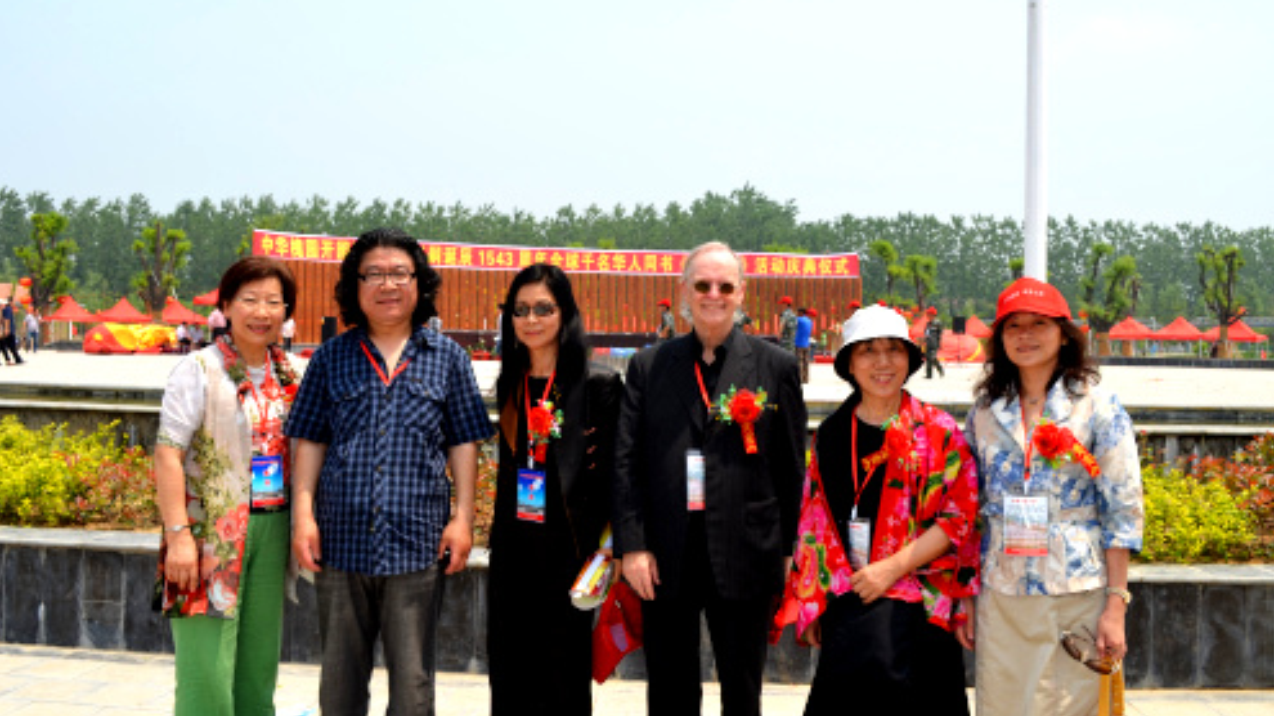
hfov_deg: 52.8
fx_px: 1283
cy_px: 304
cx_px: 633
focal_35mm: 38
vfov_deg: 31.1
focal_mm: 24
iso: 100
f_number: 10
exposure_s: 1/200
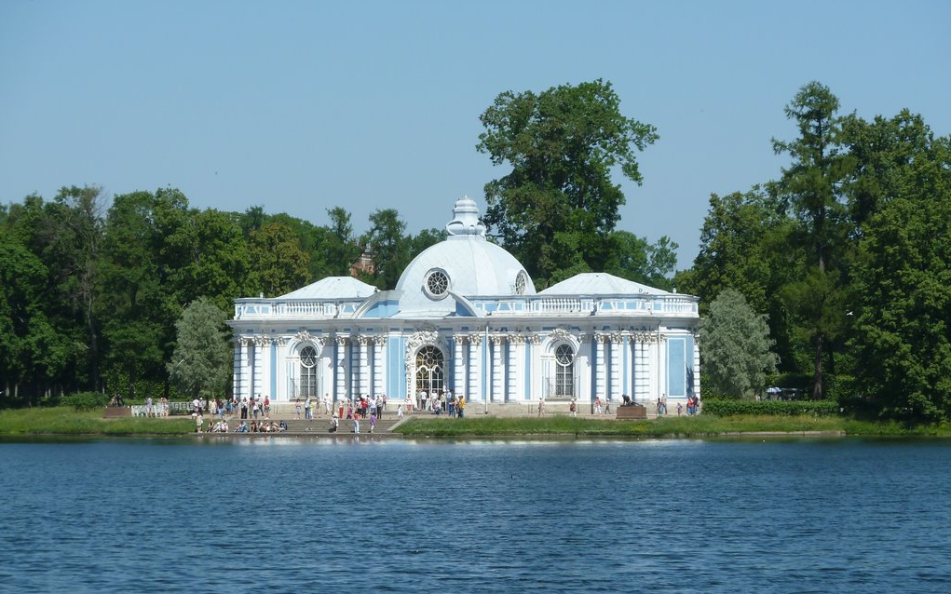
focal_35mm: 168
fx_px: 4354
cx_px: 475
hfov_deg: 12.5
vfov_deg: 7.8
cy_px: 316
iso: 80
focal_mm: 25.9
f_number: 5.6
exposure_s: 1/400
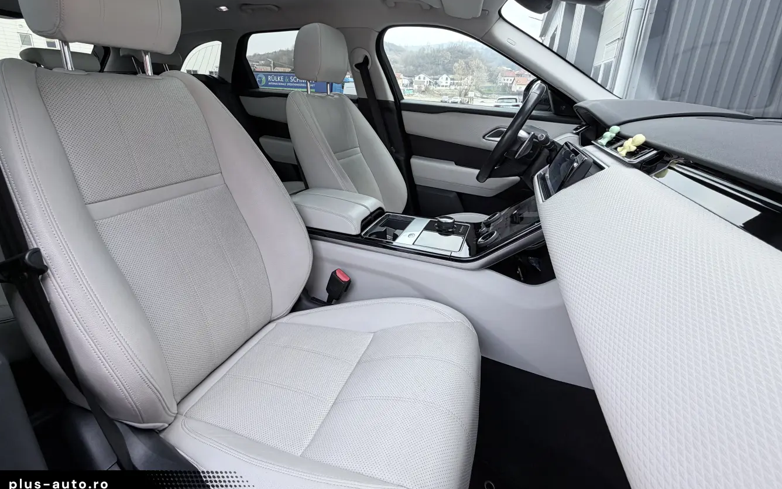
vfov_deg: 70.1
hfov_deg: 97.8
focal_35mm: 16
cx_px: 389
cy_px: 183
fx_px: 341
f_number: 2.2
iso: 40
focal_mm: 2.22
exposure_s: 1/225
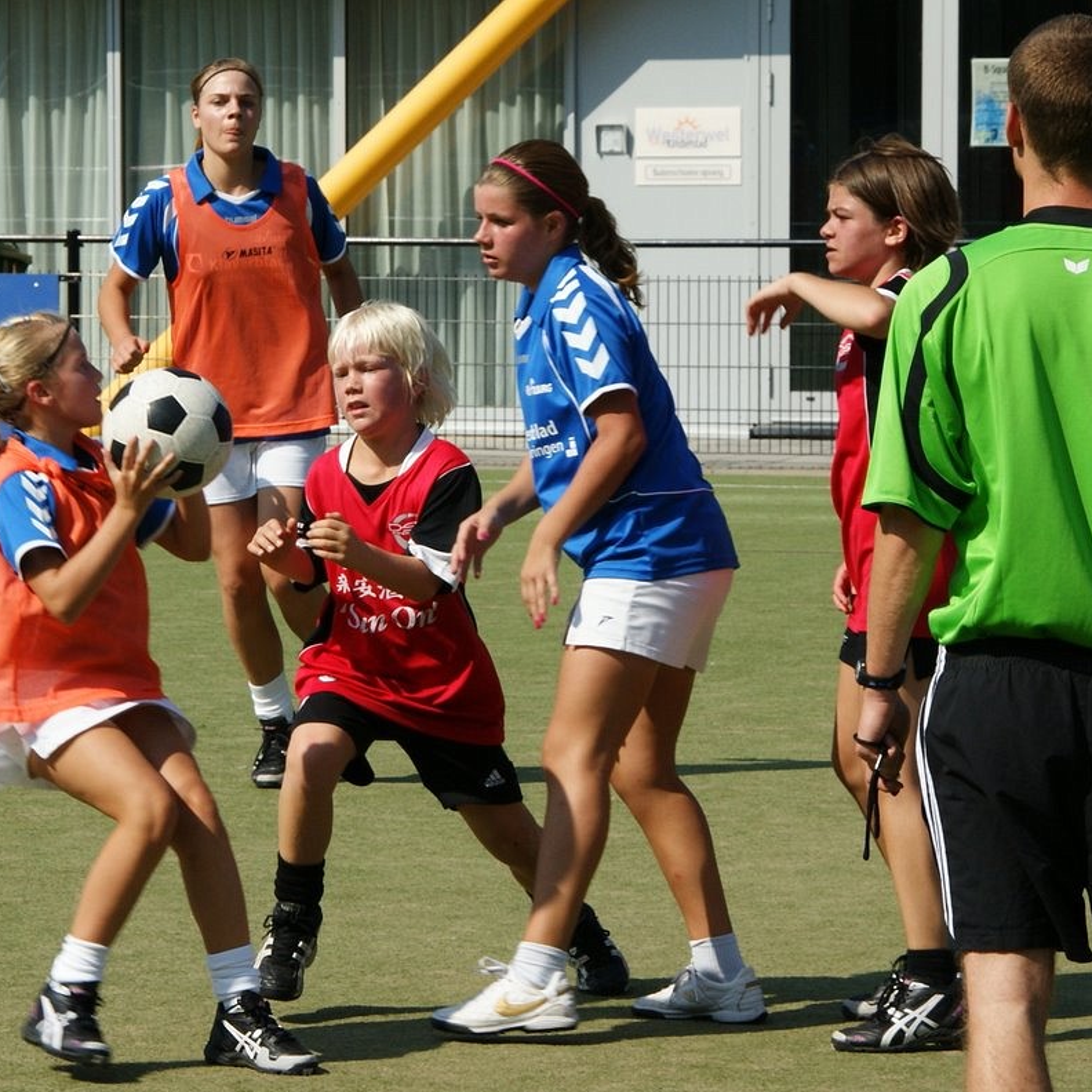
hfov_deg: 12.1
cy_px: 548
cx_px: 576
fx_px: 5162
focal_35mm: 145
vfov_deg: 12.1
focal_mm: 75
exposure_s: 1/400
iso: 200
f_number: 11
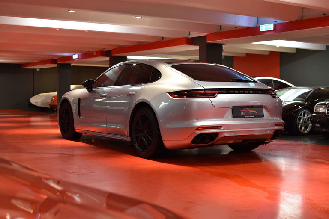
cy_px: 110
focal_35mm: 52
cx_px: 164
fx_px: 480
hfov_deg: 37.9
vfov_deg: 25.8
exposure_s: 1/60
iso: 800
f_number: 3.2
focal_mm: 35
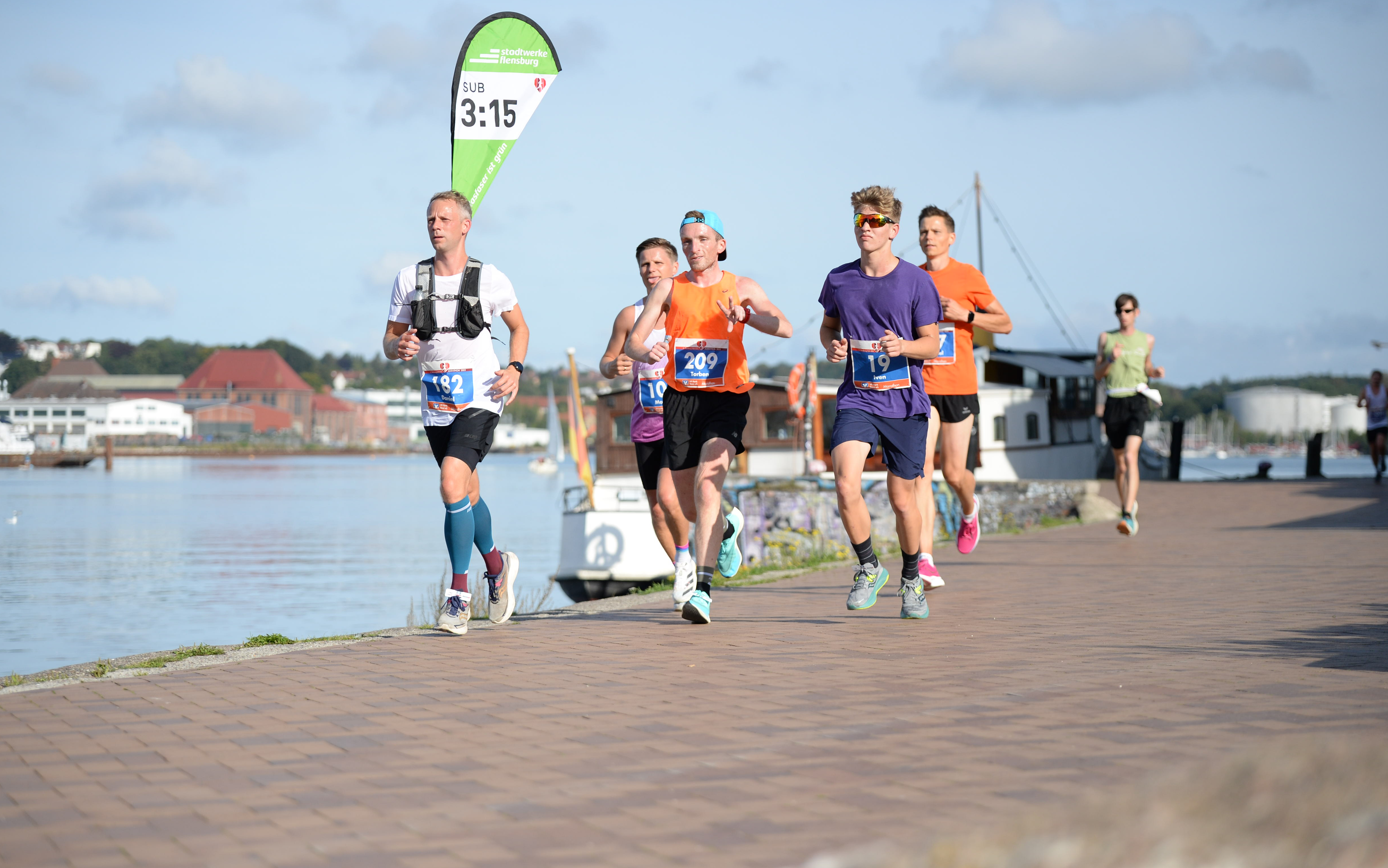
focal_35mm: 84
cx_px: 695
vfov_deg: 15.5
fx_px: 3178
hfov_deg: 24.6
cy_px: 431
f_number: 2.8
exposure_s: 1/8000
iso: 400
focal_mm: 82
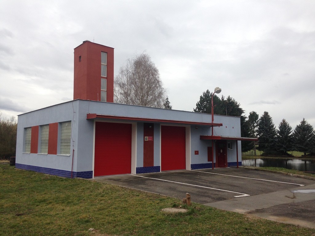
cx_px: 158
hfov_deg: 55.4
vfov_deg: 42.9
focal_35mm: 33
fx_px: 300
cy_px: 118
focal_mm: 4.12
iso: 50
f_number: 2.4
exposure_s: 1/202
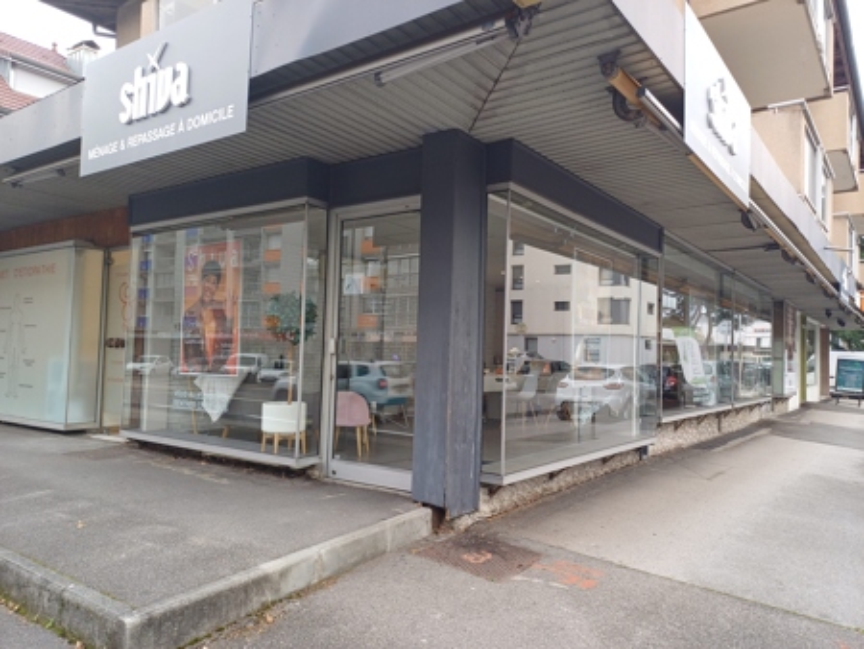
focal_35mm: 25
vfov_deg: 54.9
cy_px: 324
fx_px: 624
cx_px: 432
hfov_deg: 69.4
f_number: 1.8
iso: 50
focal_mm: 4.65
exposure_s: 1/50
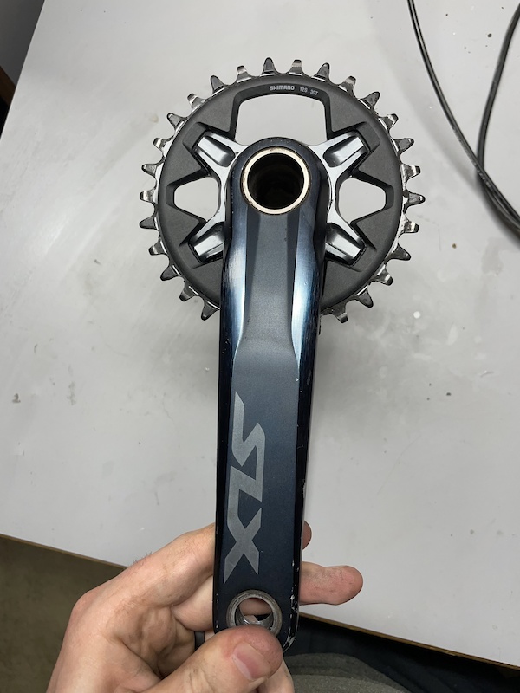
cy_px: 346
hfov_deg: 53.1
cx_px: 260
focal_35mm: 26
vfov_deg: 67.3
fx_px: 521
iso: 64
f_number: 1.6
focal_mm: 4.2
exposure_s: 1/120
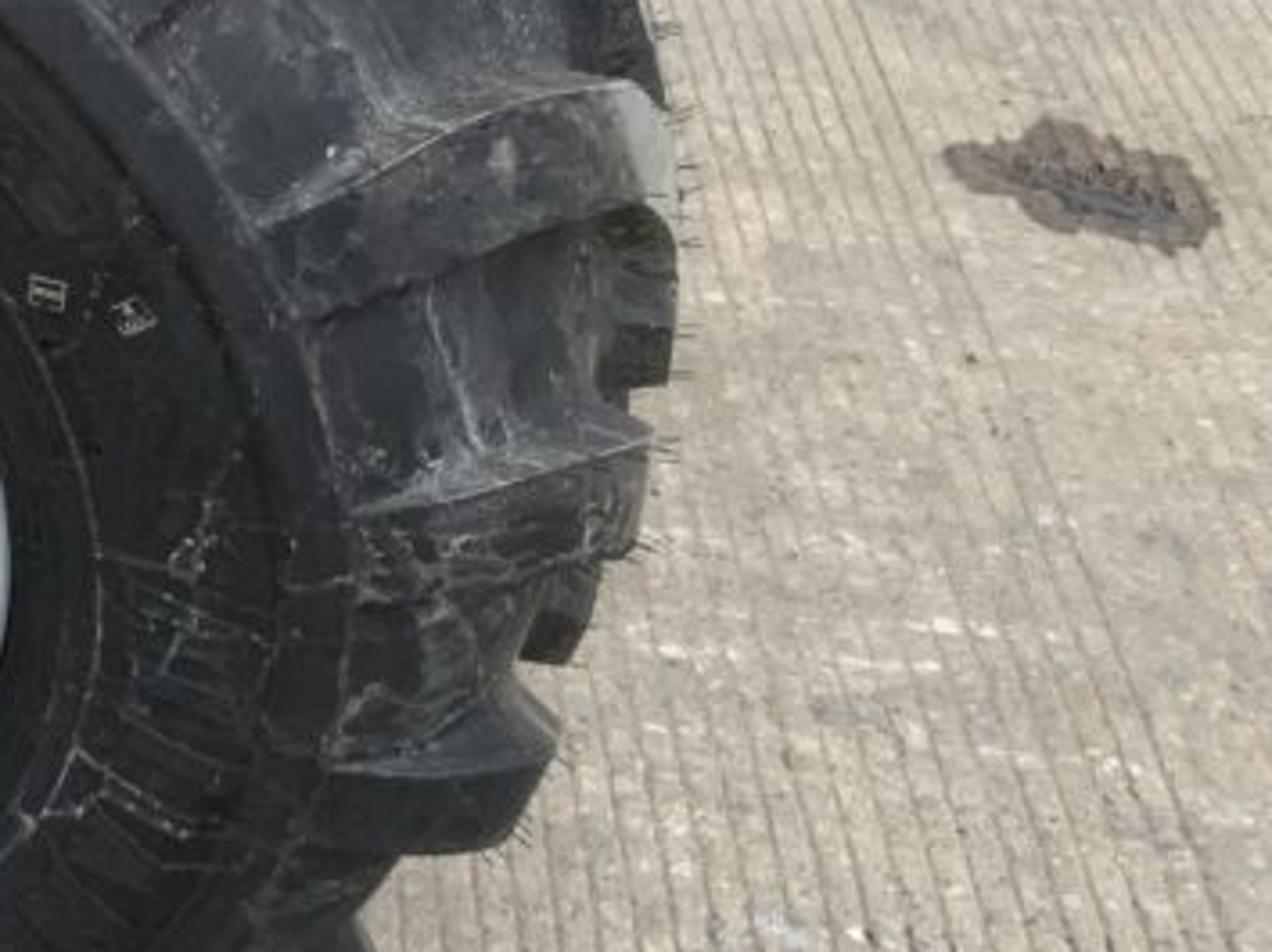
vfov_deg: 17.5
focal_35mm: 84
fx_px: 3085
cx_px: -40
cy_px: 302
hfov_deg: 22.3
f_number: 1.8
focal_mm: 3
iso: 16
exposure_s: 1/580
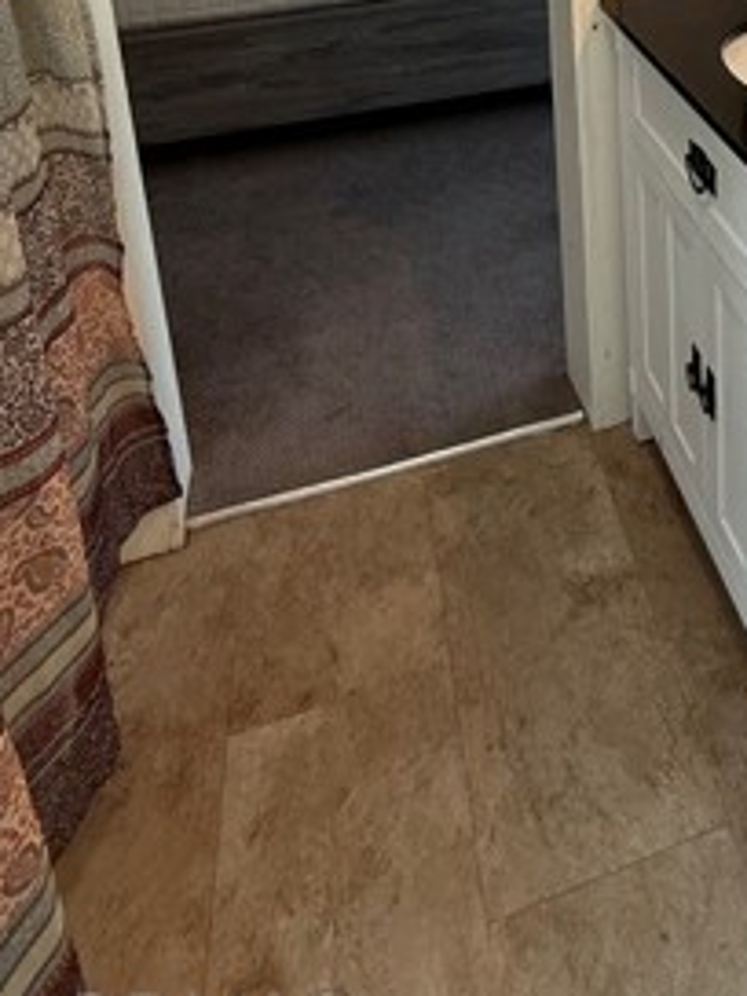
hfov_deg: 40.7
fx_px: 950
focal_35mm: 33
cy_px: -92
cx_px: 626
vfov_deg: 43.4
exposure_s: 1/120
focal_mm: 2.22
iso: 250
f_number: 2.2
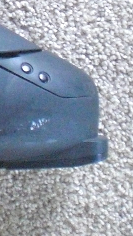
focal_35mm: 142
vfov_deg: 14.6
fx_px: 891
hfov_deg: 8.3
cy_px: -52
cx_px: -92
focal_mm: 6.3
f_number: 3.1
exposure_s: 1/125
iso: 800
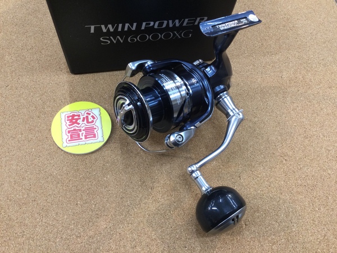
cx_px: 168
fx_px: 302
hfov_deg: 58.4
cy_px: 126
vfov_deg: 45.4
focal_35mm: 31
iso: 50
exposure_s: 1/30
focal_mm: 3.3
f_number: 2.4
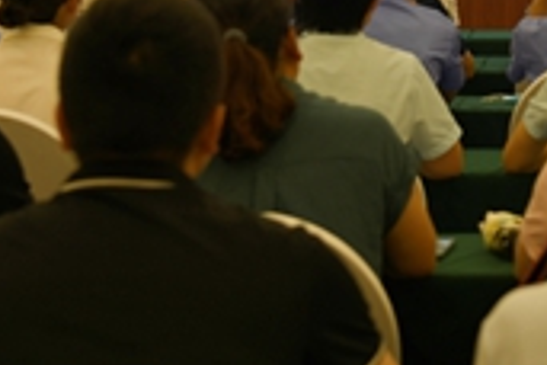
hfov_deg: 12.0
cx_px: 653
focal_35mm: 168
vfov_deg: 8.0
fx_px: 2552
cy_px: -134
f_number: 4
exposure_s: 1/80
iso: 100
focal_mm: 48
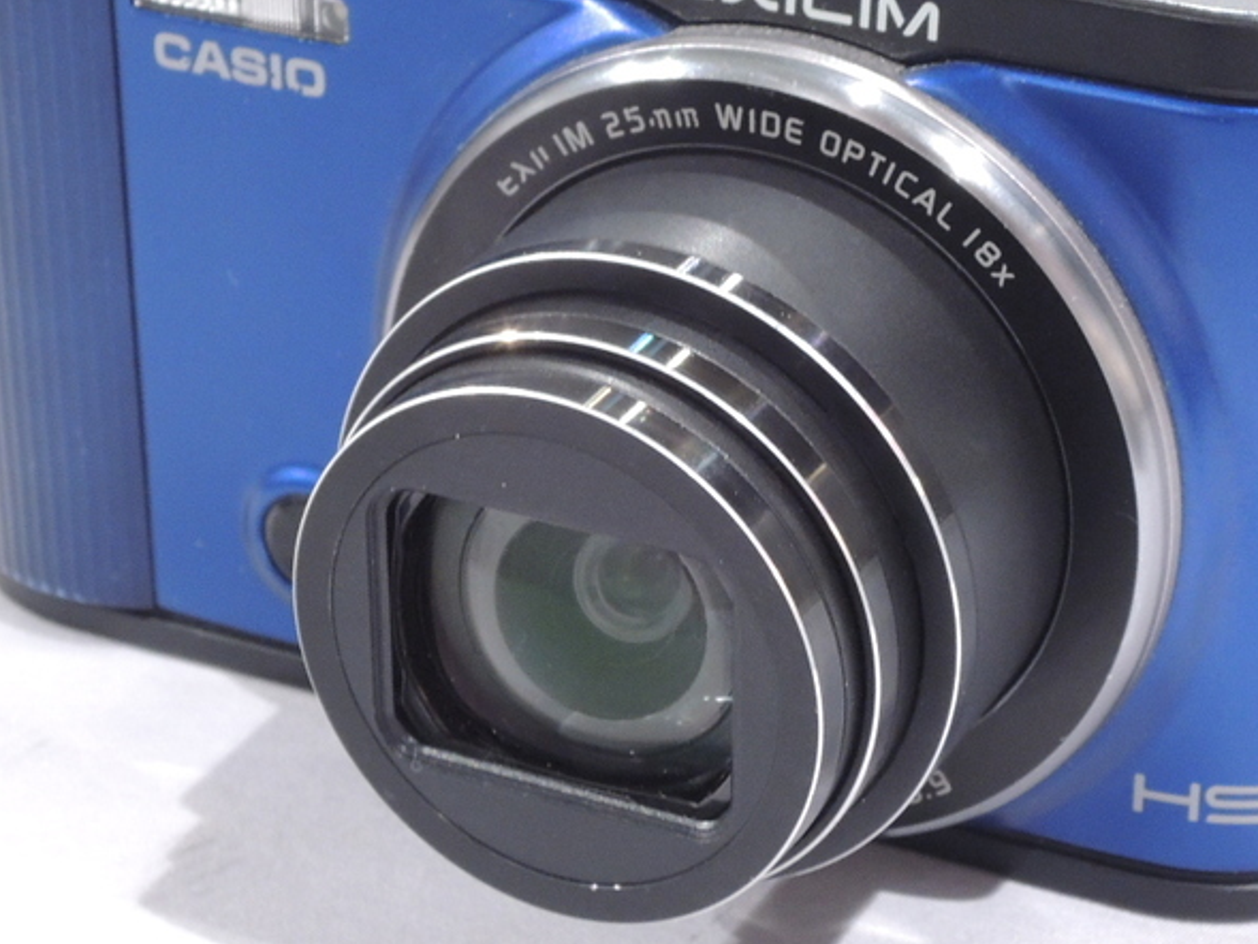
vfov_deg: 13.2
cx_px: 647
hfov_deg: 17.6
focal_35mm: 112
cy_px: 312
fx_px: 4071
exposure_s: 1/25
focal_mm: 9.9
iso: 400
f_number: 5
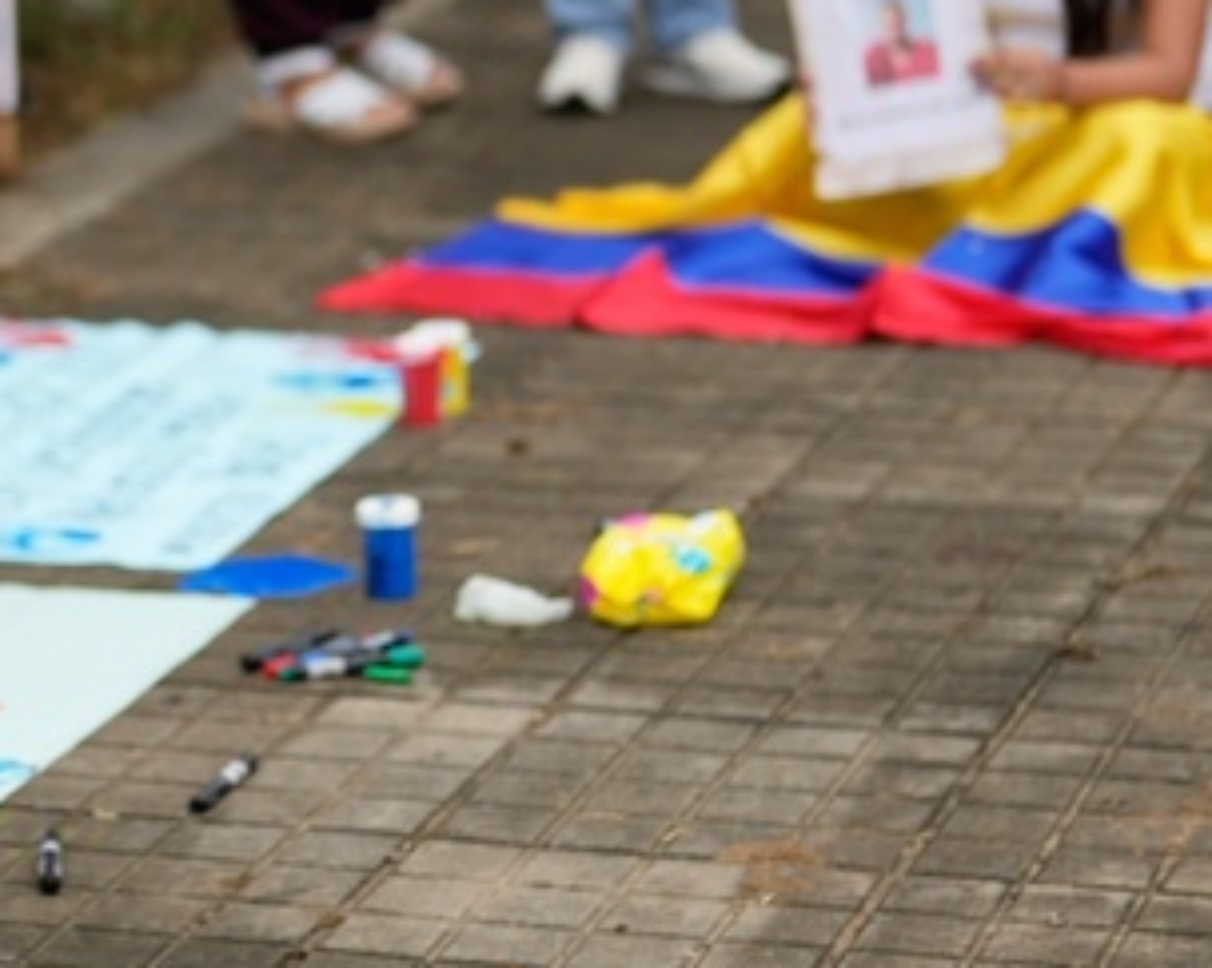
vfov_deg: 9.7
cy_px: 197
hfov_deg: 12.1
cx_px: 48
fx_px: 5666
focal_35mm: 158
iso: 400
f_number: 1.4
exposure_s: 1/8000
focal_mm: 50
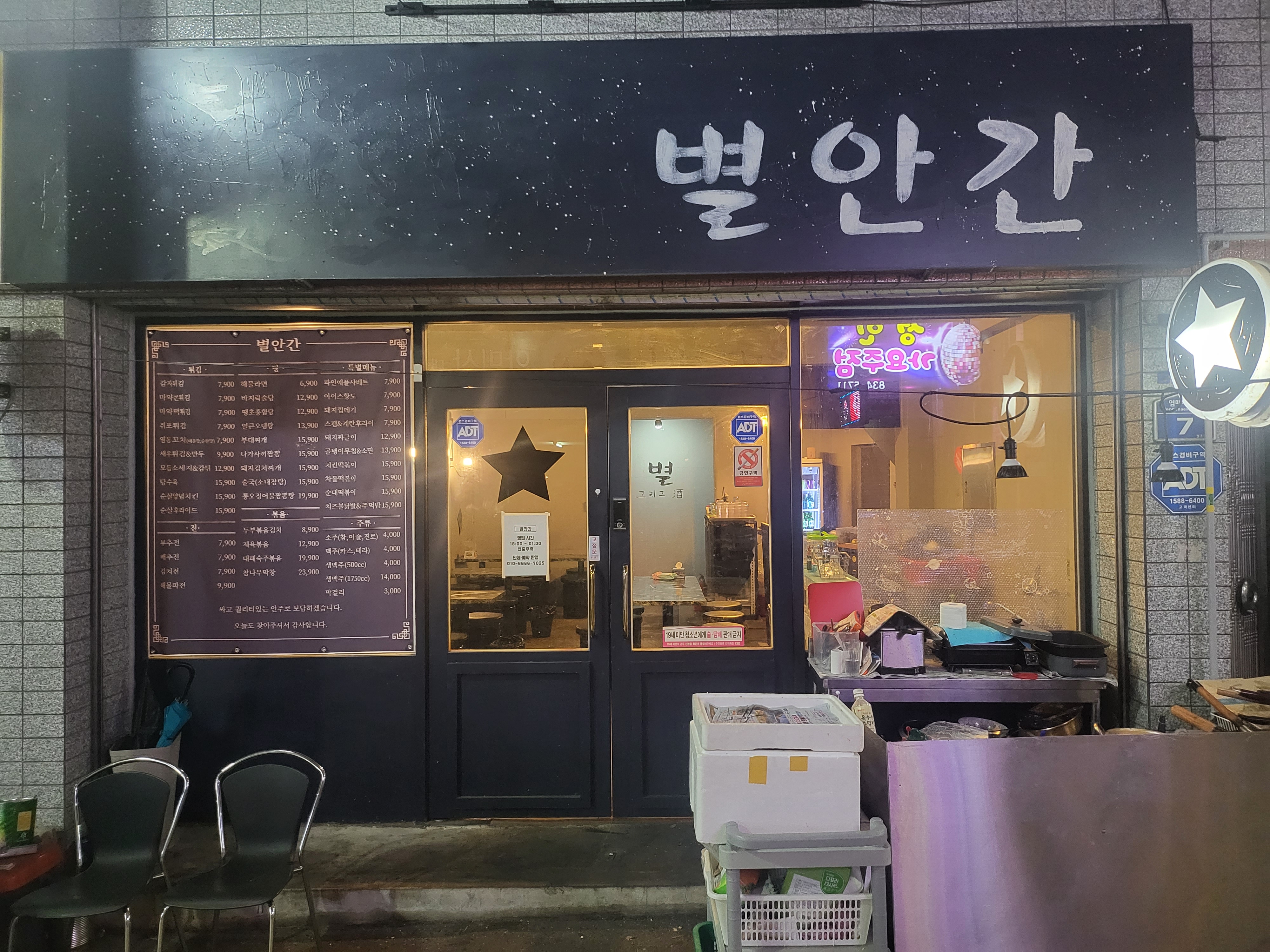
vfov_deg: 56.8
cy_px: 476
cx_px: 635
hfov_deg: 71.6
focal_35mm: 24
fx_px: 881
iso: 640
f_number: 1.8
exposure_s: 1/40
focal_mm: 5
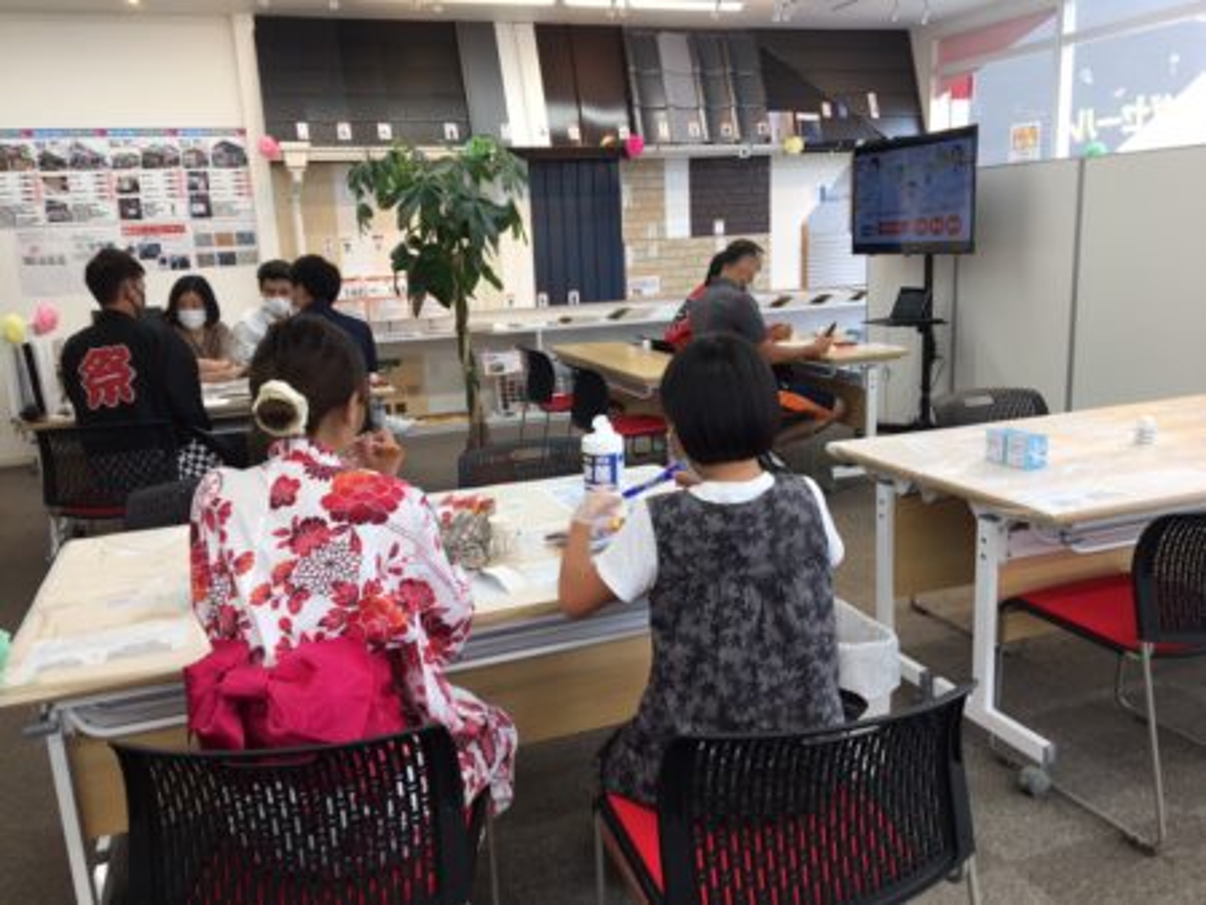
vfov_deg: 48.3
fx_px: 1011
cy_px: 452
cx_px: 603
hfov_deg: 61.6
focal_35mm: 29
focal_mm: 4.15
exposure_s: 1/60
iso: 32
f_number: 2.2
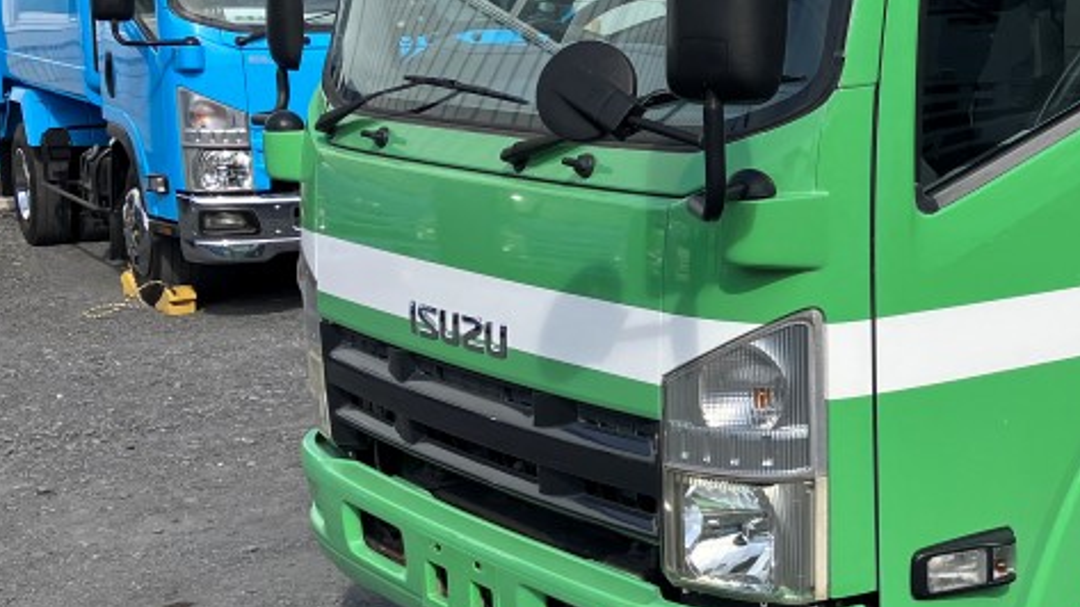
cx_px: 1139
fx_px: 1890
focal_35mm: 66
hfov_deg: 29.3
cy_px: 201
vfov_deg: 18.2
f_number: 1.8
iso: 32
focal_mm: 3.99
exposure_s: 1/1799
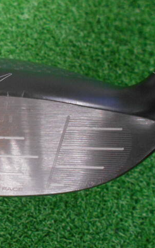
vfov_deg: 52.8
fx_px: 250
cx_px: -6
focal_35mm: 37
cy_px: 124
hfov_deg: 31.4
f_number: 3.2
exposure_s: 1/30
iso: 800
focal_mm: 4.6
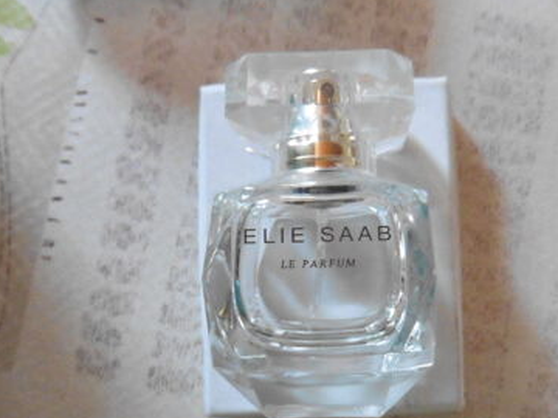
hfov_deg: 56.3
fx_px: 516
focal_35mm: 32
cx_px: 339
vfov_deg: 44.1
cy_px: 237
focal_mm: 4.3
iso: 1600
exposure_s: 1/80
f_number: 3.3
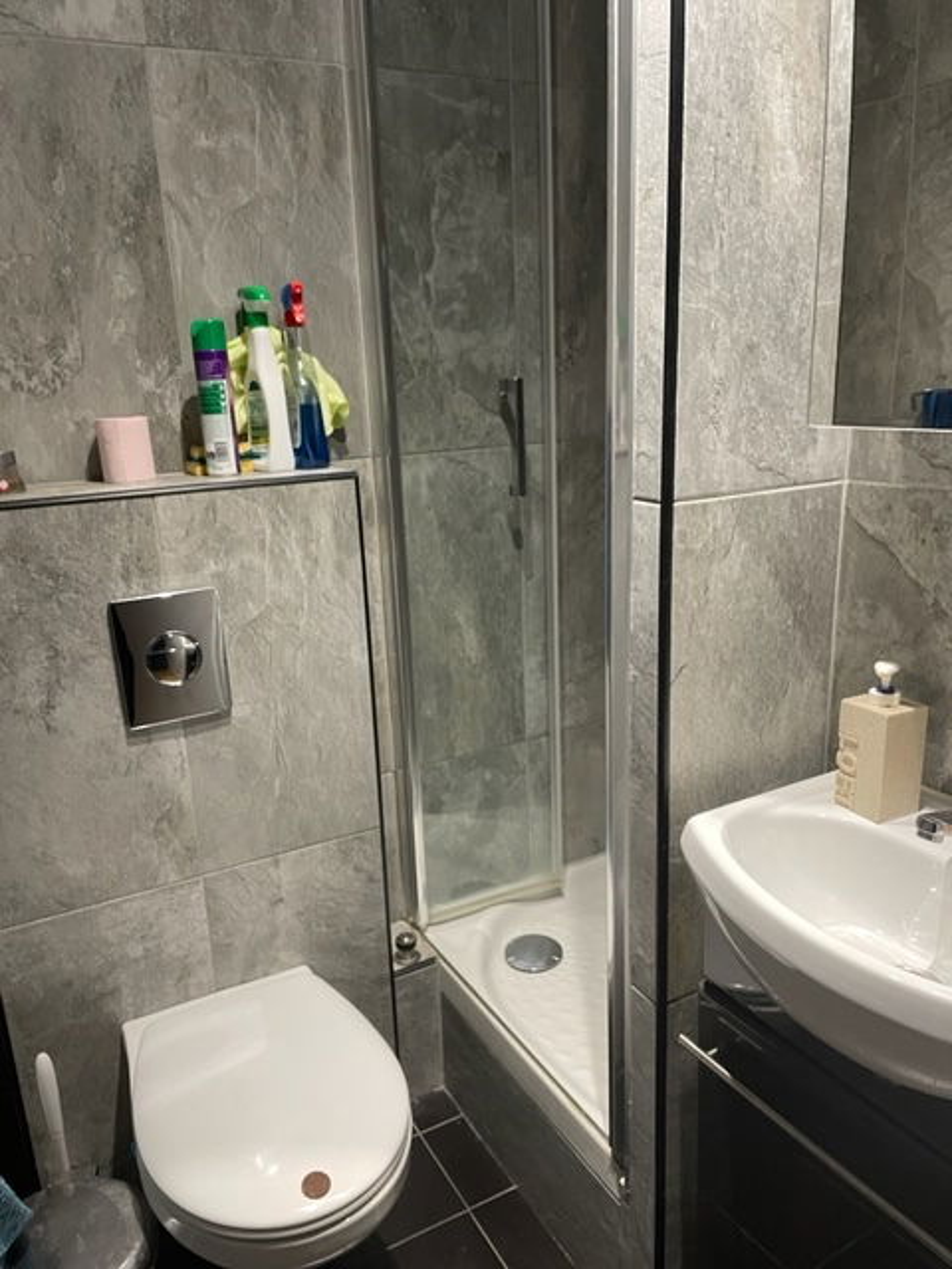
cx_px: 476
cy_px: 634
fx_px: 953
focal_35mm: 26
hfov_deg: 53.1
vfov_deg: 67.3
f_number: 1.6
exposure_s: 1/50
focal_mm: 4.2
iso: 200
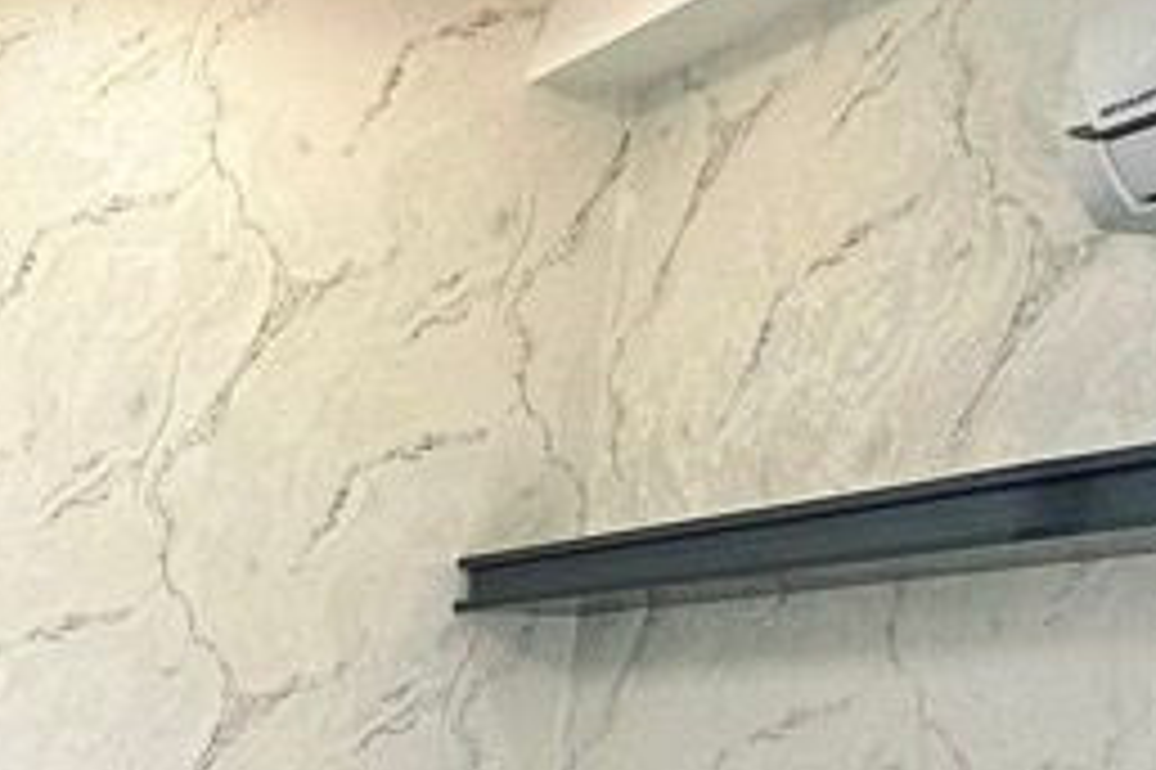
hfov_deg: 24.5
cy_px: 950
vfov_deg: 21.5
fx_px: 1861
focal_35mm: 58
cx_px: -684
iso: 125
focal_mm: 2.22
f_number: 2.2
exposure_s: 1/100
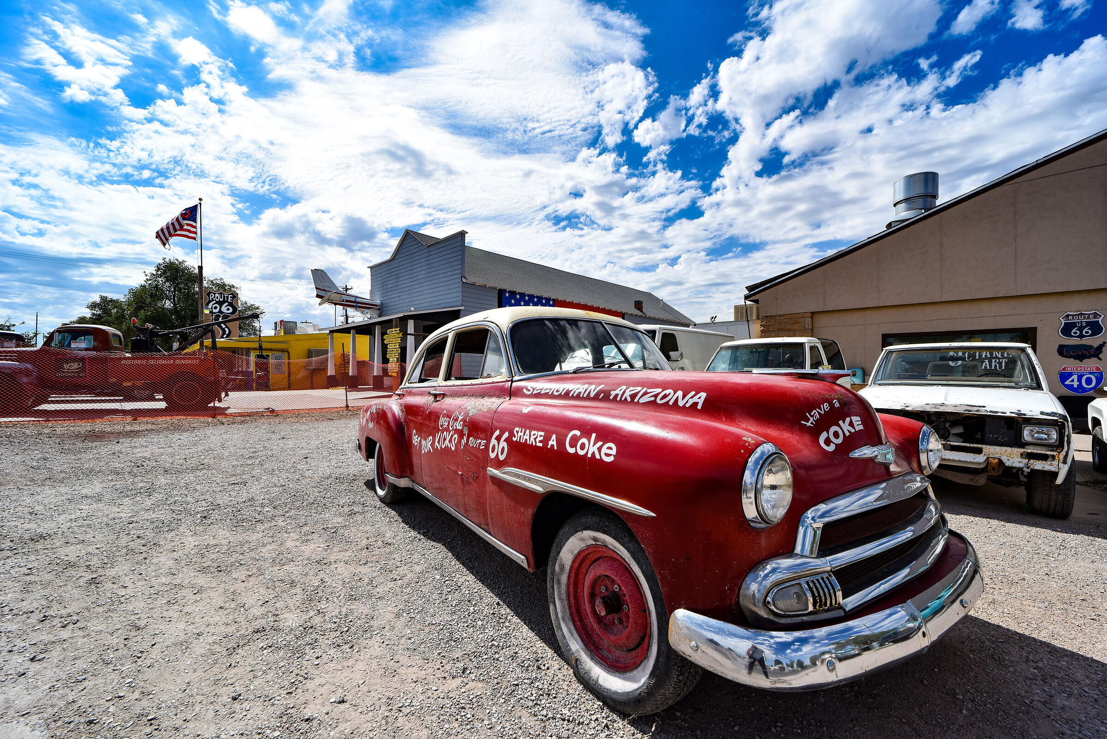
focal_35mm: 14
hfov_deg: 104.2
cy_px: 370
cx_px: 554
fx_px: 431
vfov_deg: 81.3
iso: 160
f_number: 11
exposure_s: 1/500
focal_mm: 14
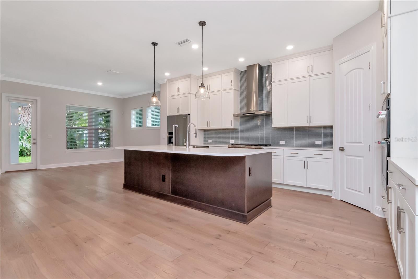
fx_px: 192
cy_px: 140
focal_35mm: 16
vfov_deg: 72.0
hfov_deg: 95.0
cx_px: 209
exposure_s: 1/100
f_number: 7.1
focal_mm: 11
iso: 1000
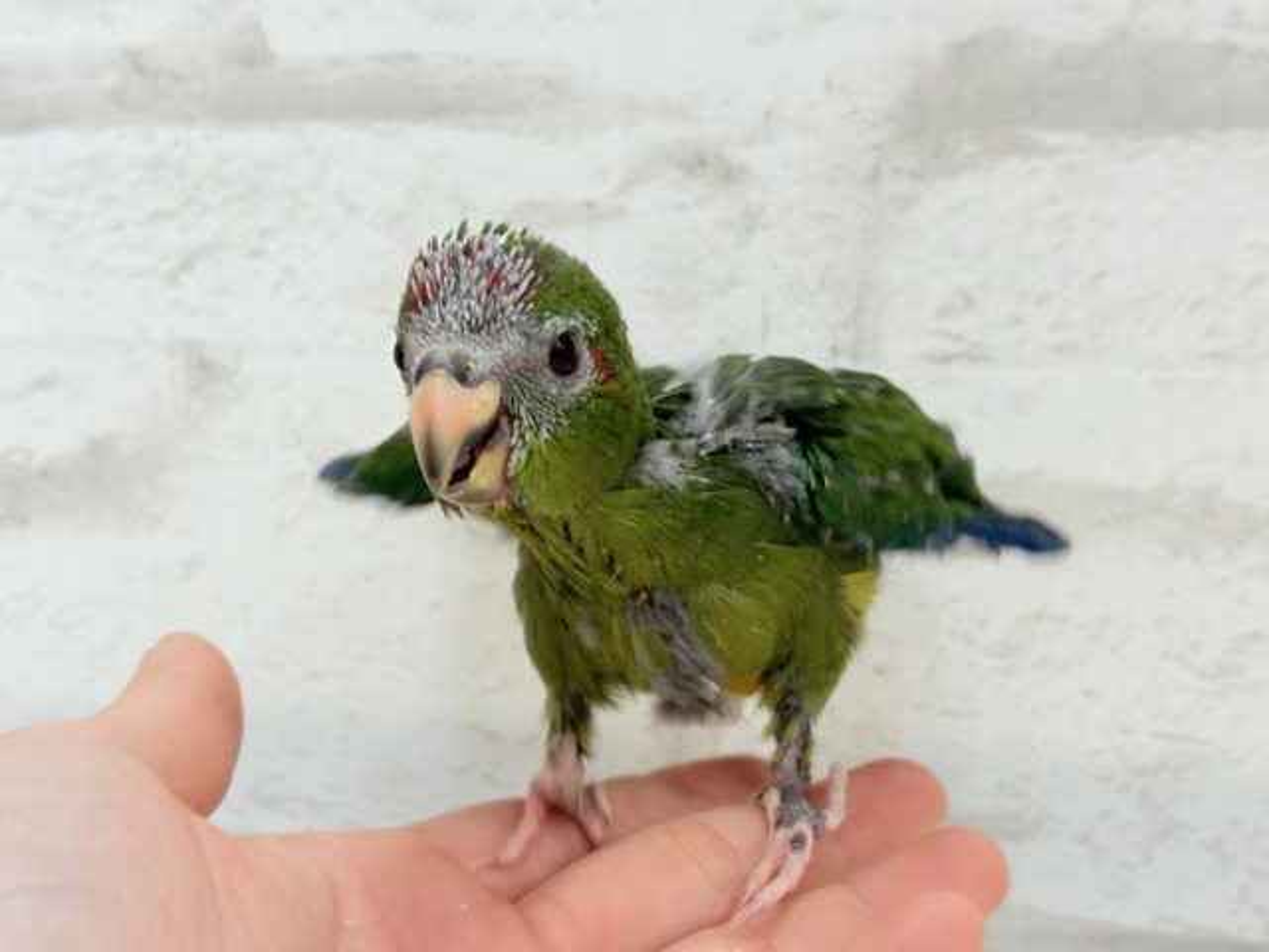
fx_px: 1906
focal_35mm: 52
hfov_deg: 36.8
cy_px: 476
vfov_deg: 28.0
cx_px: 634
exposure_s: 1/100
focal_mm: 5.96
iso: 100
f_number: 1.6
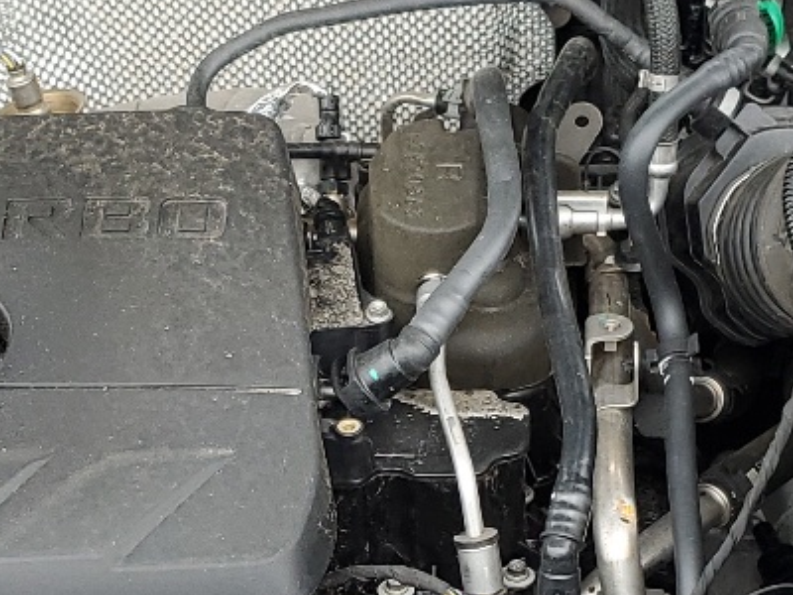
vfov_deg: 14.0
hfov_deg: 18.9
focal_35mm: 104
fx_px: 2382
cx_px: 389
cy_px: 633
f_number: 1.5
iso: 50
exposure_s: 1/250
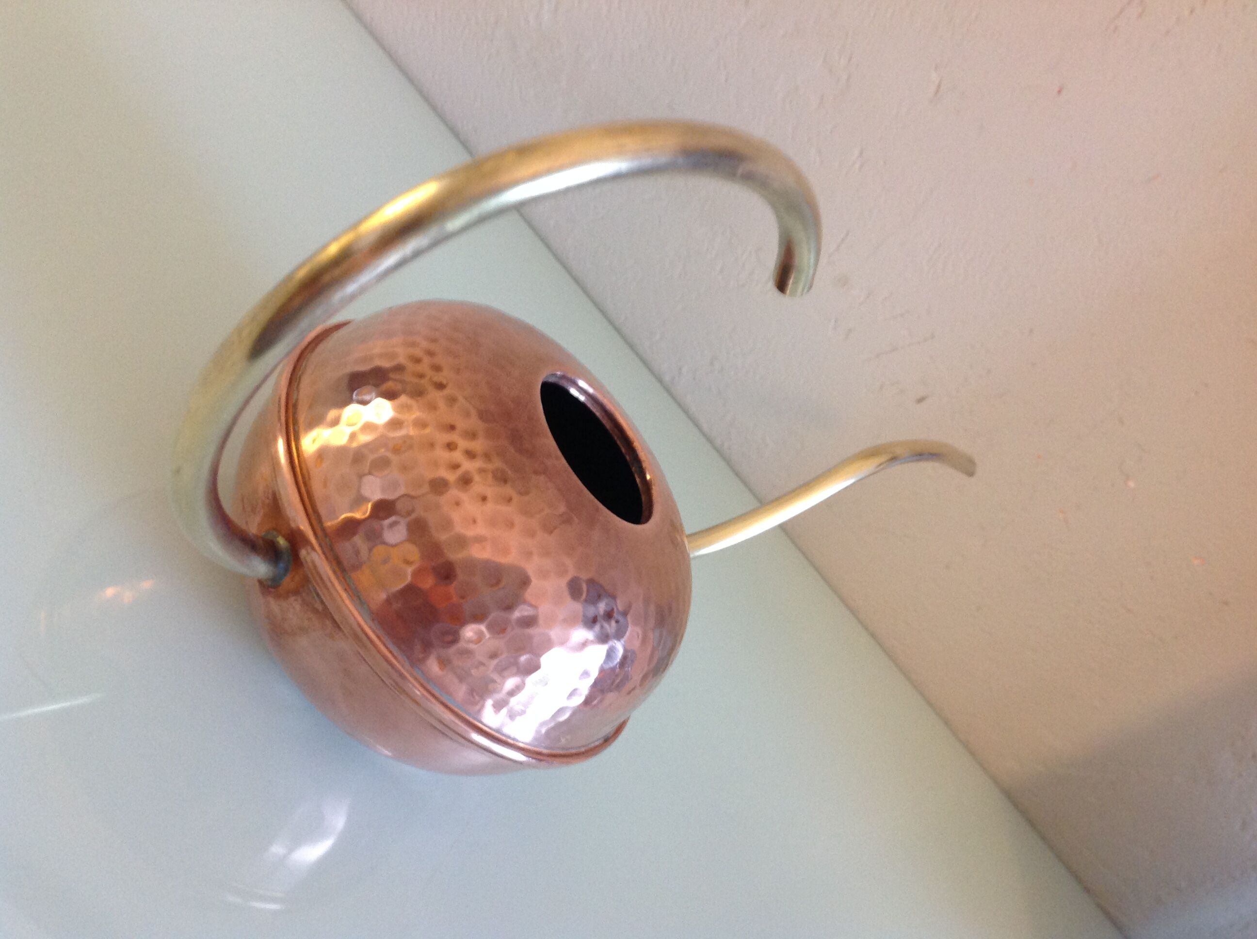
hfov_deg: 52.7
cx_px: 628
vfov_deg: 40.6
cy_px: 470
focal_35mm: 35
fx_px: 1269
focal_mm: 4.28
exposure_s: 1/15
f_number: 2.4
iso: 200
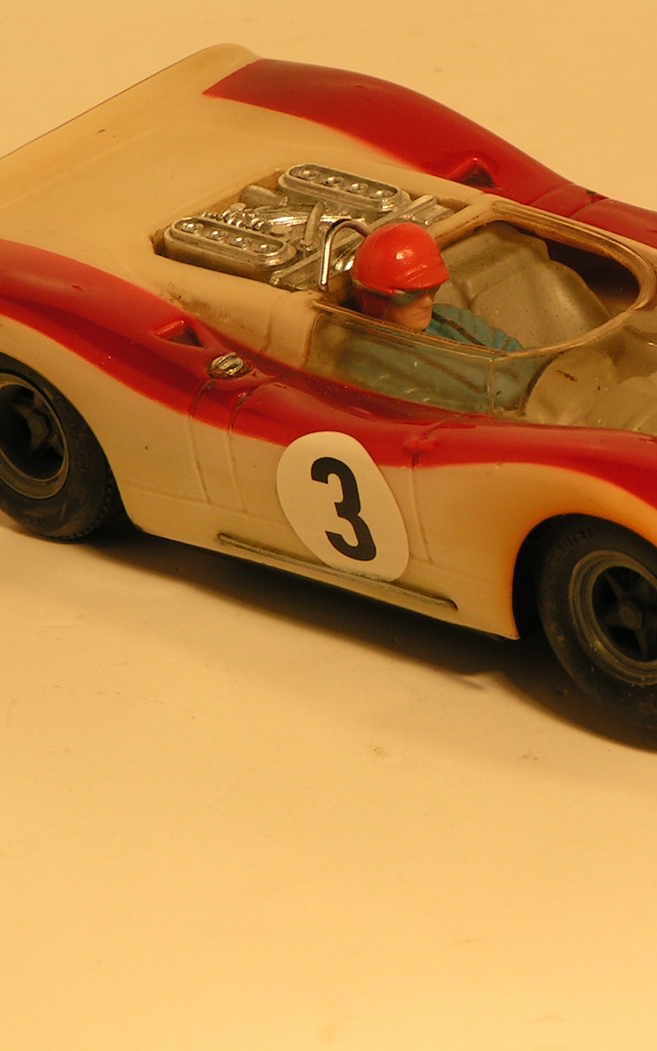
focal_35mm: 255
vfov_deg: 8.2
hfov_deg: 5.1
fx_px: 7303
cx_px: 524
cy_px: 525
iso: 50
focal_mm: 27.5
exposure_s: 1/125
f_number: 4.5
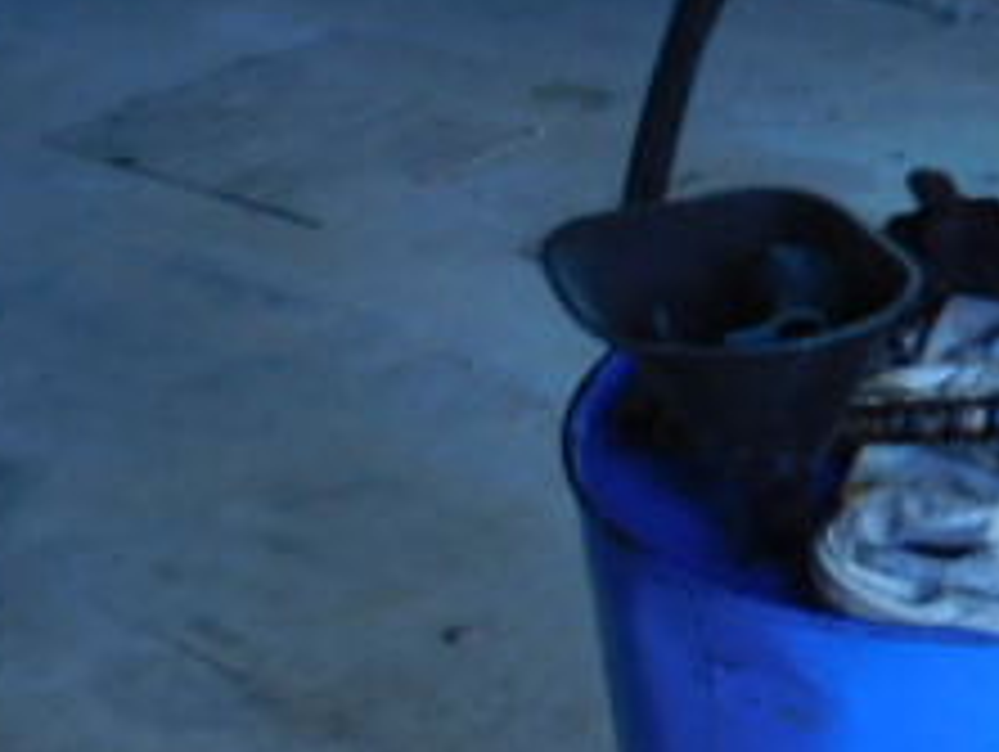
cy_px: 770
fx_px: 2080
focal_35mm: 72
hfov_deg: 25.6
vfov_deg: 19.8
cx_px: 1012
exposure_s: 1/30
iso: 200
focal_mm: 4.5
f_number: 3.4
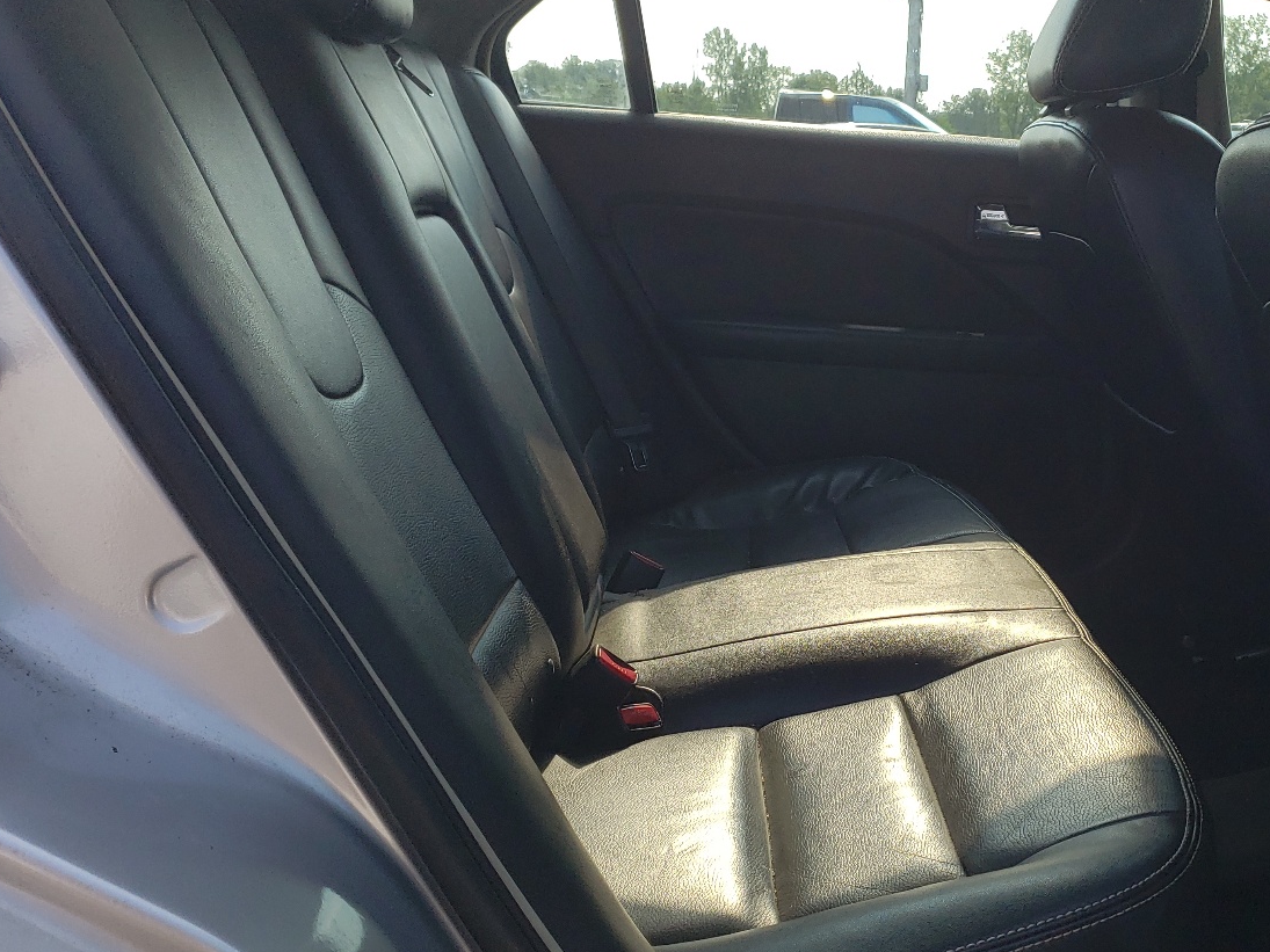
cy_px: 475
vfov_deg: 37.7
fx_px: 1394
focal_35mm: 38
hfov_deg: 48.1
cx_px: 859
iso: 50
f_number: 1.5
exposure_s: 1/1667
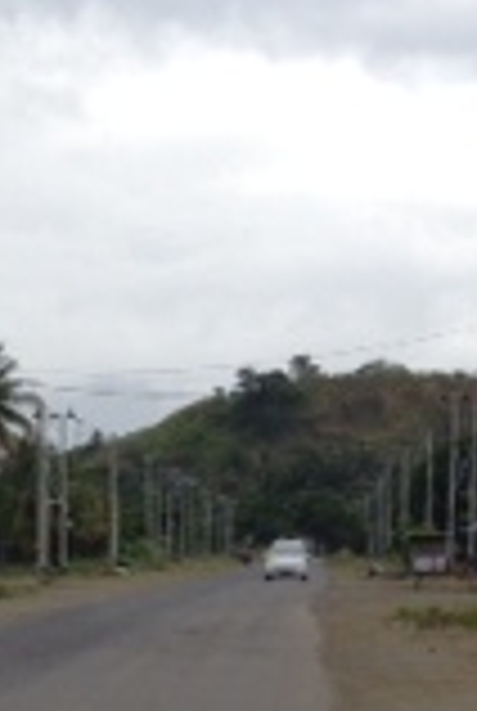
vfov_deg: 13.9
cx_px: -765
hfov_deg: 8.4
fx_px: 2909
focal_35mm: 147
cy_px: 580
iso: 50
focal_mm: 4.28
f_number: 2.4
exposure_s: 1/627
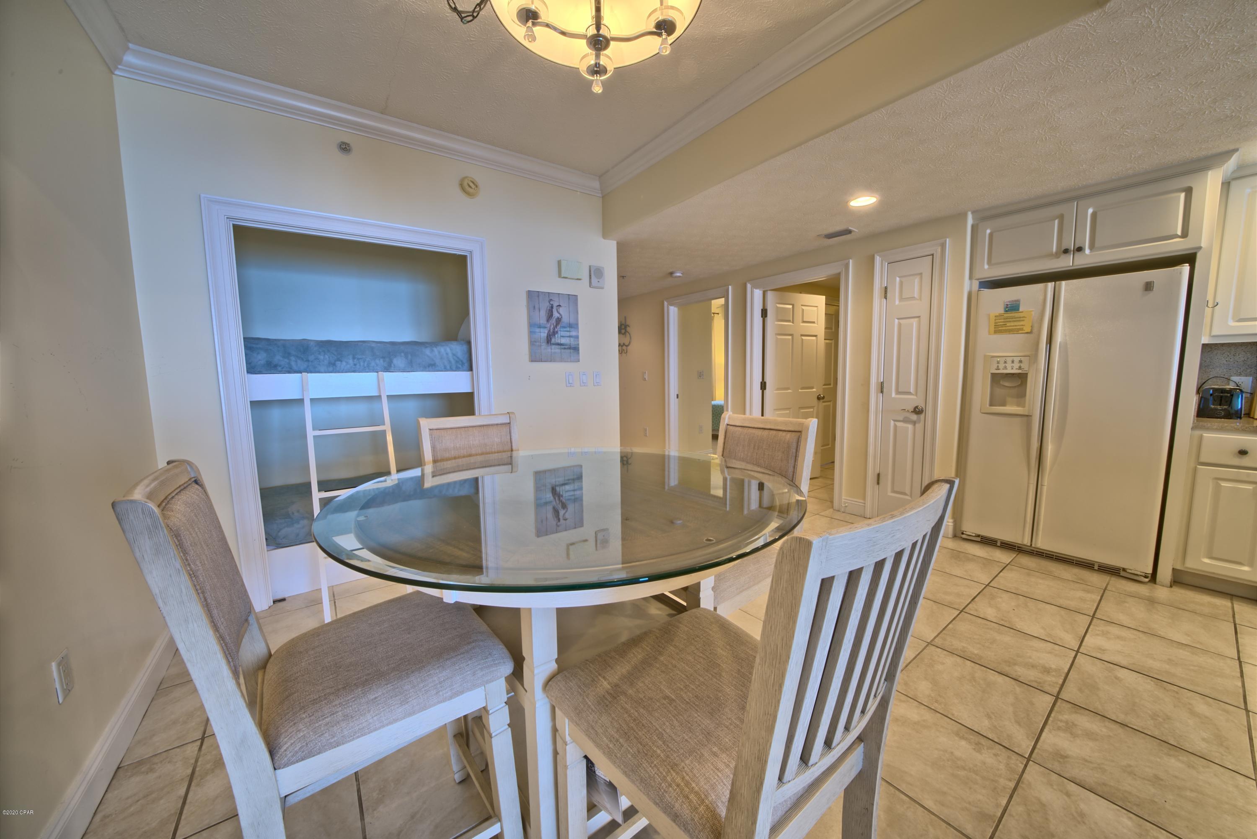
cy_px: 420
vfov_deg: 90.0
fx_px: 419
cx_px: 628
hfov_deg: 112.6
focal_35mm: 12
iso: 160
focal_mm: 12
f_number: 16
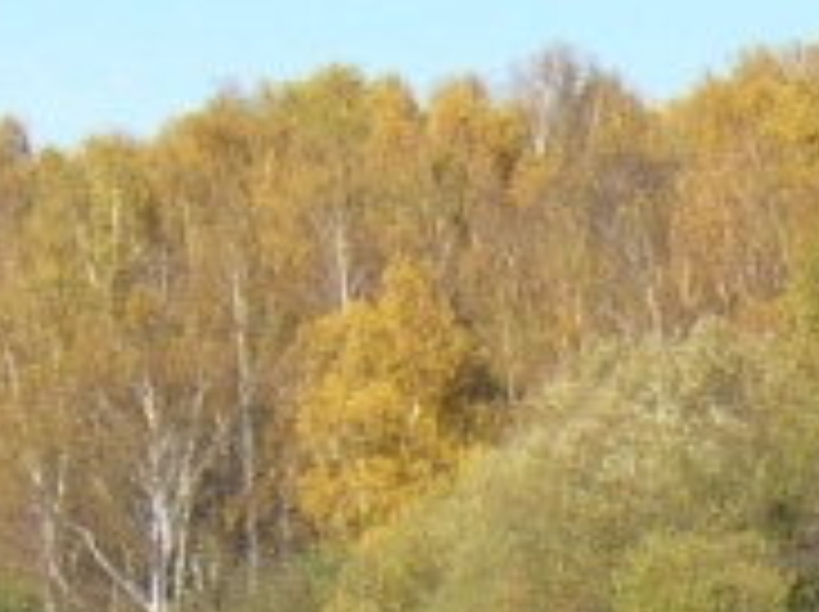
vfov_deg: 3.3
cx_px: 1858
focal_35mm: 440
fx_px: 10397
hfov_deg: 4.4
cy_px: 1215
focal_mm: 12.8
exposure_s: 1/200
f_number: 6.6
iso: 80
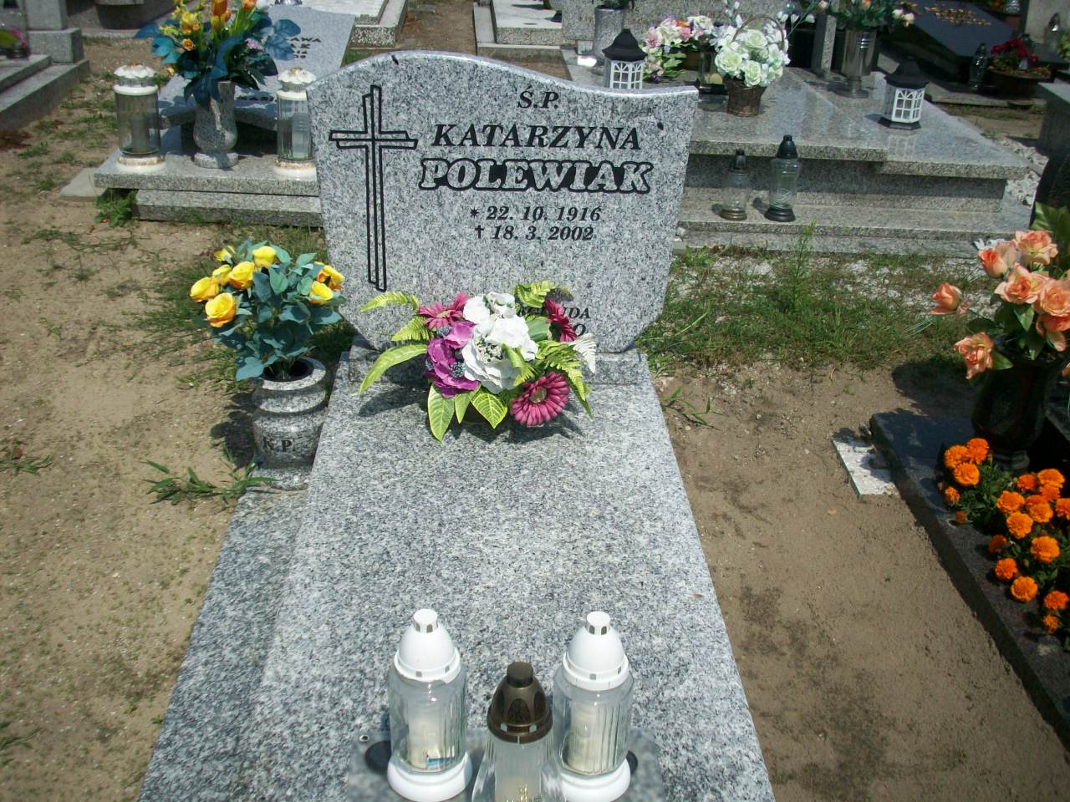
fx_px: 1144
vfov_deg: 38.7
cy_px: 401
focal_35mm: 37
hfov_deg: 50.1
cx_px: 535
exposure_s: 1/761
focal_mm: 6.2
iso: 80
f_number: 5.6
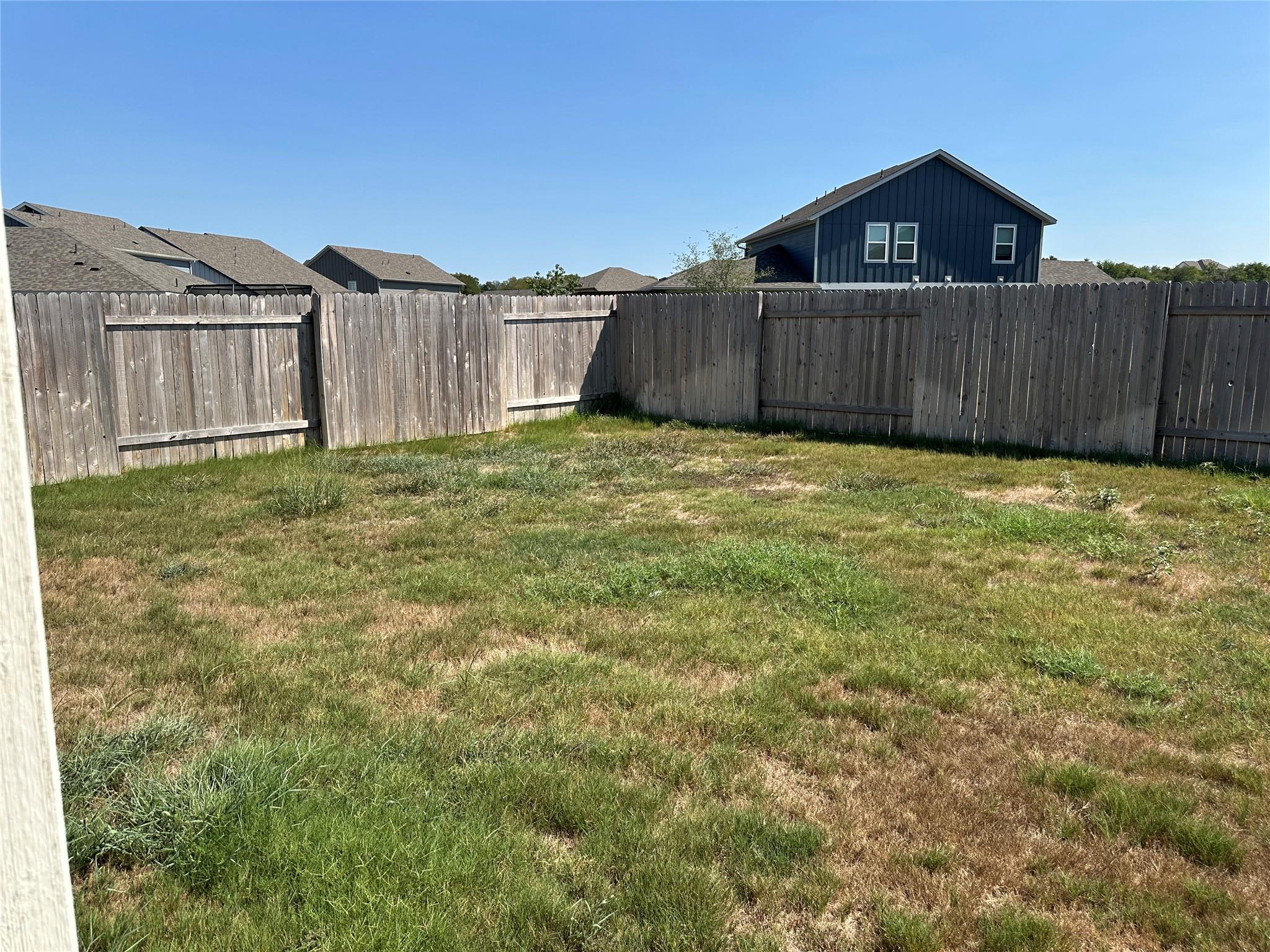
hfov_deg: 71.6
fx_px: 881
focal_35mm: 24
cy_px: 476
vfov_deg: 56.8
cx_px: 635
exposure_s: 1/3861
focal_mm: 6.86
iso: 80
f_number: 1.78
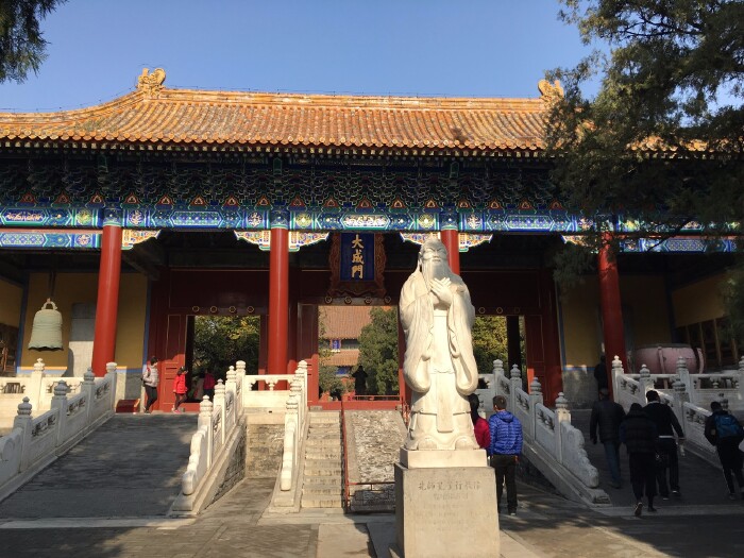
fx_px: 623
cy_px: 279
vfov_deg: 48.2
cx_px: 372
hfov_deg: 61.7
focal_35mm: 29
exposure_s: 1/927
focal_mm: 4.15
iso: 25
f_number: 2.2
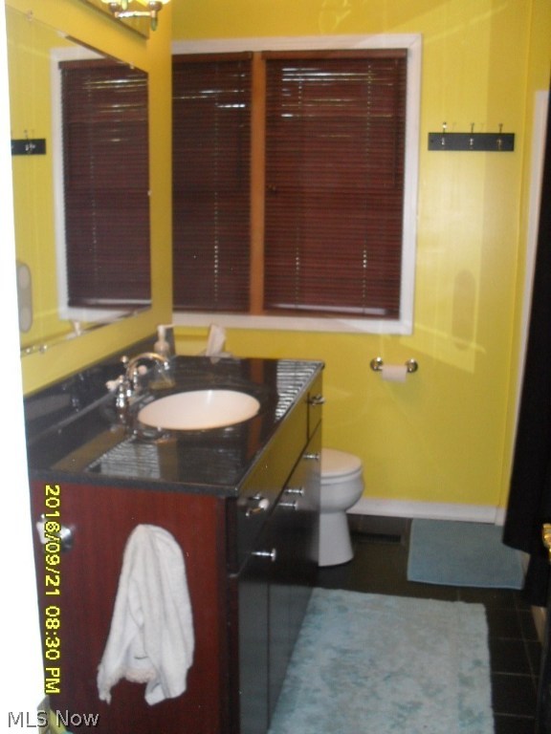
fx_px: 743
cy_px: 367
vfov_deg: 52.6
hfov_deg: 40.7
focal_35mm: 35
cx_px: 276
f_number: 3.2
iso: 200
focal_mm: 6.3
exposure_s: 1/45
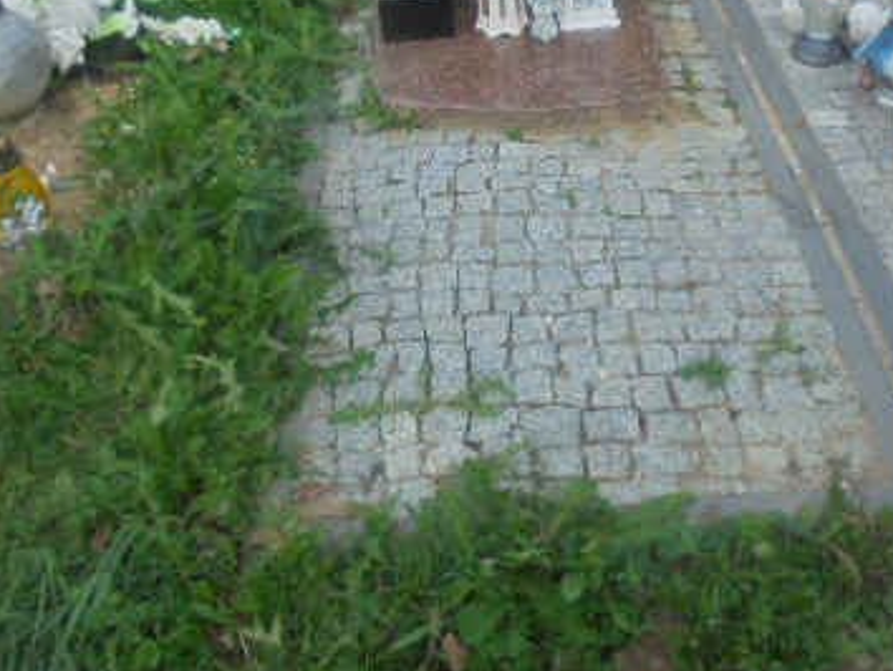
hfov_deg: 40.4
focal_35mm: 47
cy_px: 129
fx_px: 1213
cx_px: 439
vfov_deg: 30.1
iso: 100
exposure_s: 1/250
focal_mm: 4.6
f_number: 3.5
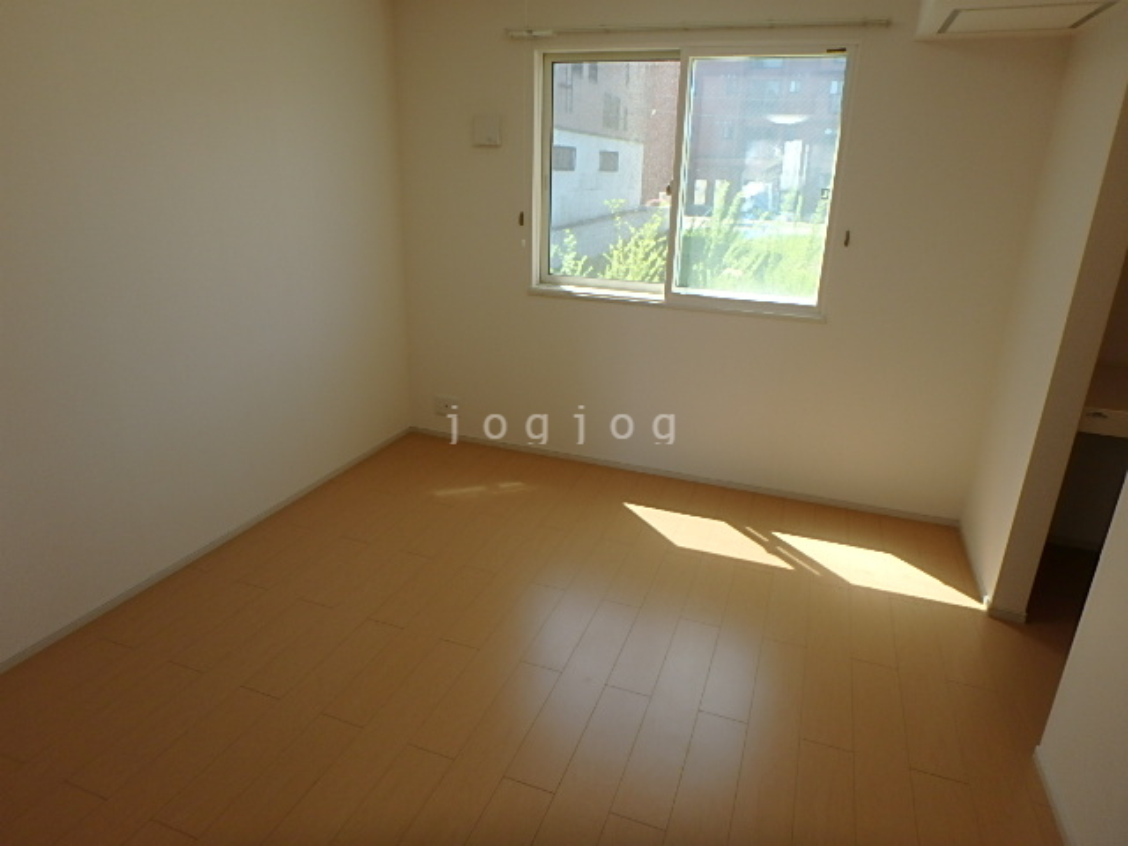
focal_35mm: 21
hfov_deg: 79.0
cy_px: 423
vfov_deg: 63.4
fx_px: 684
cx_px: 564
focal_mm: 3.7
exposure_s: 1/100
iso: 125
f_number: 3.5
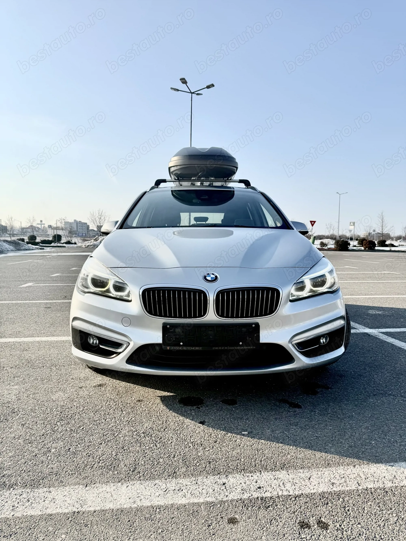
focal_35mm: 24
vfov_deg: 71.6
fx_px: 375
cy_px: 270
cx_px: 203
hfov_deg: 56.8
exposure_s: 1/4975
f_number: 1.78
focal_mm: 6.76
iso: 80
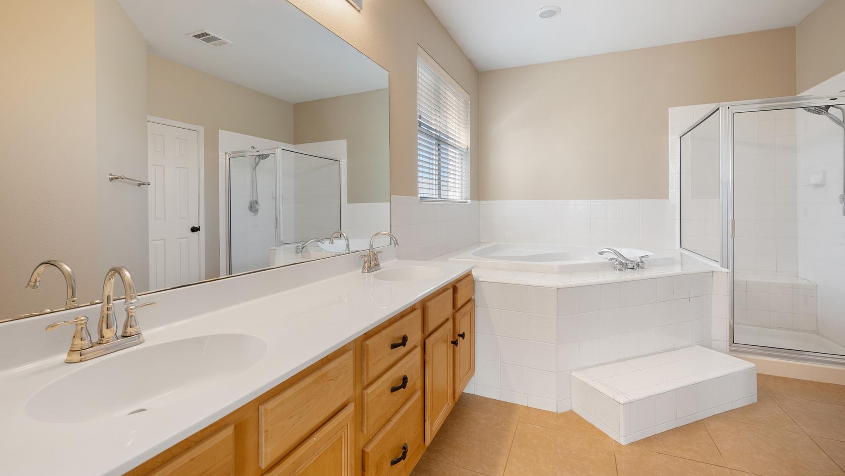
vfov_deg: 63.8
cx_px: 422
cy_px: 212
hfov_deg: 95.9
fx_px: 381
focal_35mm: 17
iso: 400
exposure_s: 1/15
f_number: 8
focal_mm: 16
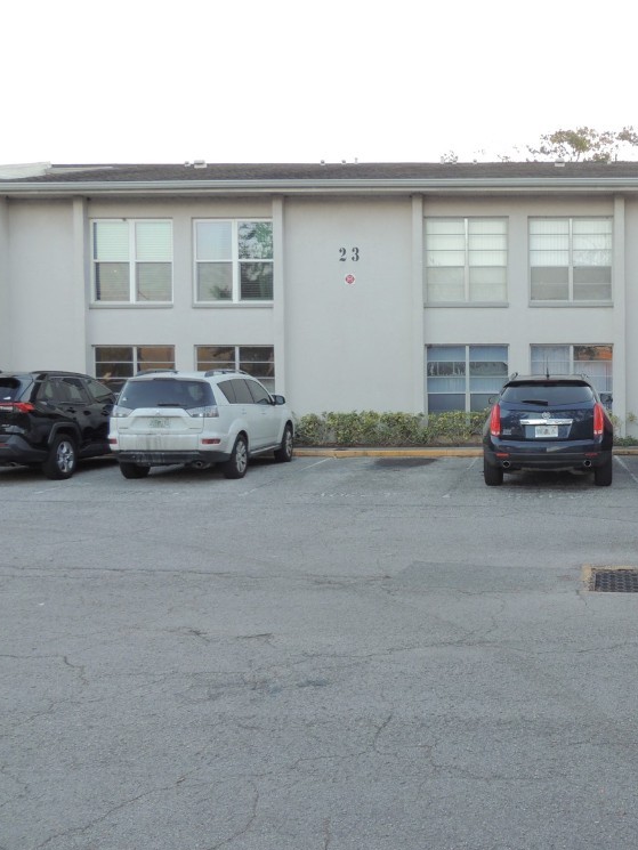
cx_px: 539
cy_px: 435
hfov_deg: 40.6
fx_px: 811
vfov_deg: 55.3
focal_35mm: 33
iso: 140
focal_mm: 4.3
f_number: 3
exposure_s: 1/30
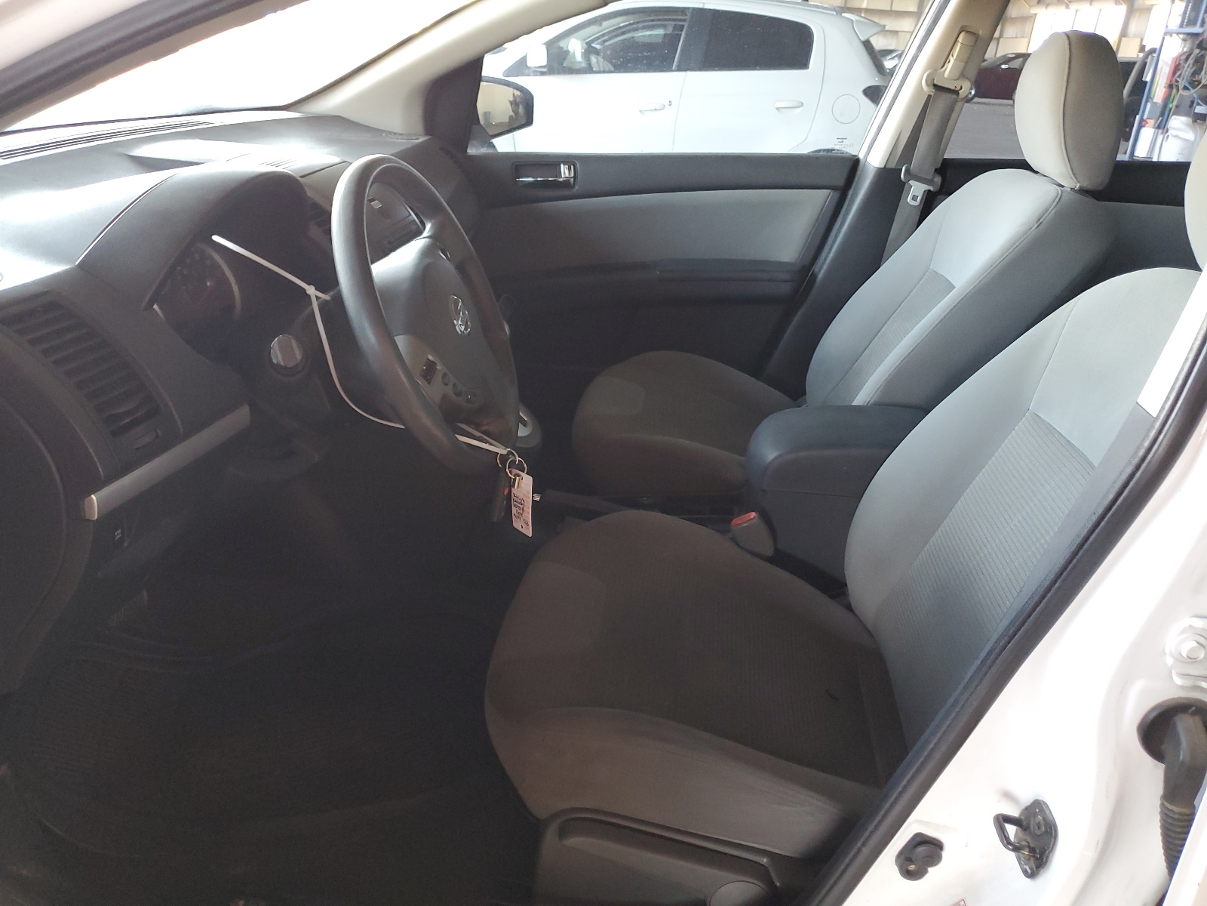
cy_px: 453
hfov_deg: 67.3
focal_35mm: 26
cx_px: 604
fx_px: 907
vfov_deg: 53.1
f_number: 1.5
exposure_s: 1/60.2
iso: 190
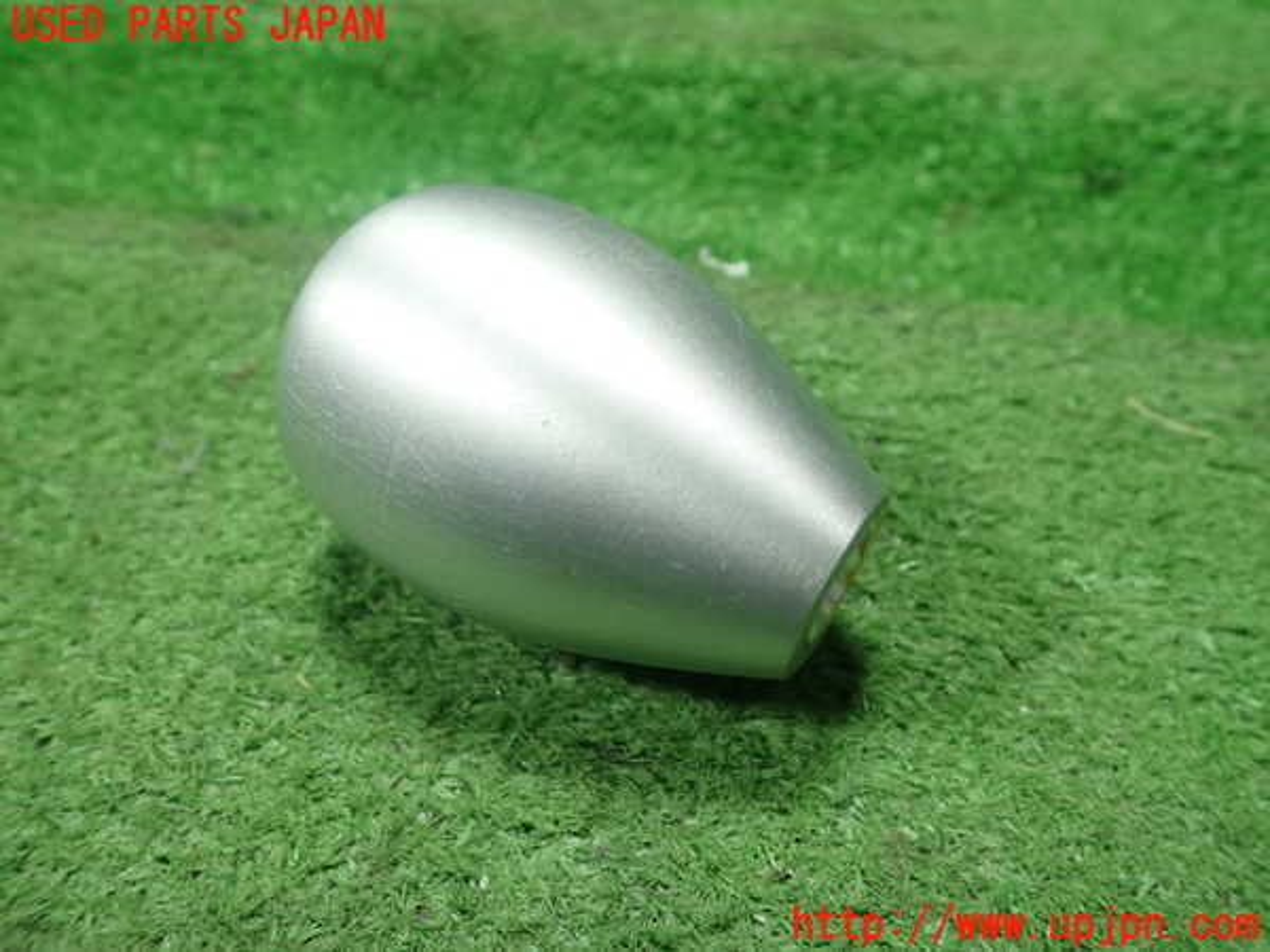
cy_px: 476
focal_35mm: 30
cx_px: 635
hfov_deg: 60.0
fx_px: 1101
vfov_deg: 46.8
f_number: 2.3
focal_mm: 5.5
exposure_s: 1/125
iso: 400
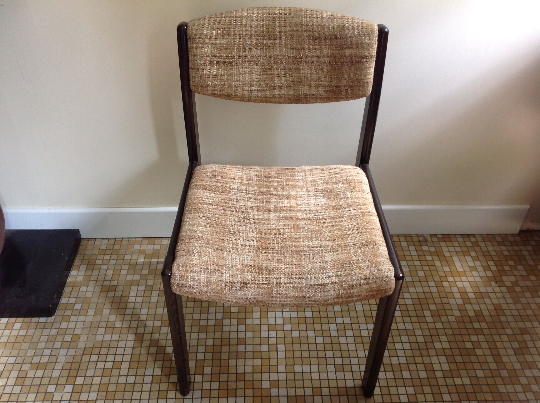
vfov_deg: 40.6
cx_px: 270
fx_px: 545
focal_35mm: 35
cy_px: 202
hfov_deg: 52.7
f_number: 2.4
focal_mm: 4.28
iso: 80
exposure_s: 1/15
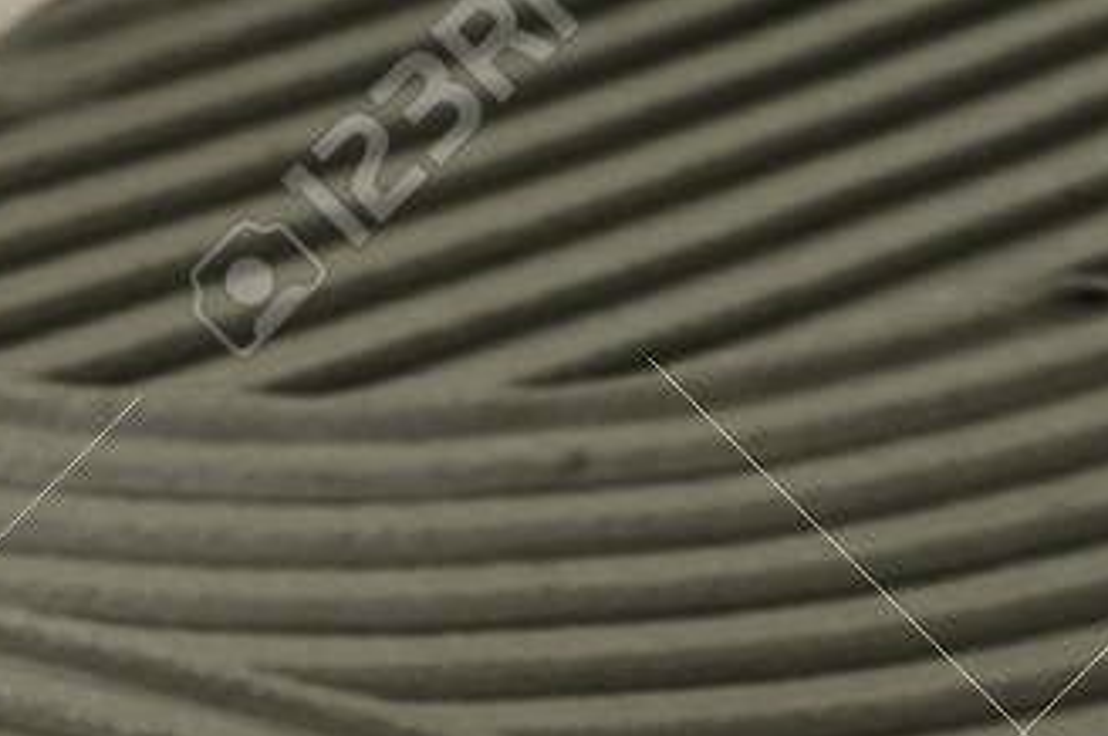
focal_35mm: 297
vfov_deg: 4.6
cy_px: 1237
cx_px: -226
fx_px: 9132
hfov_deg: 6.9
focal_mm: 75
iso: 250
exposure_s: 1/160
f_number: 8
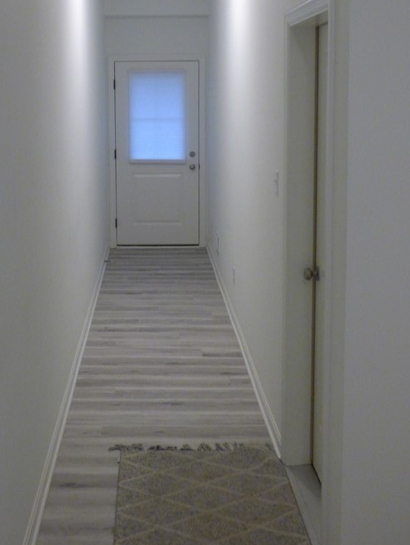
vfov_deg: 37.6
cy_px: 170
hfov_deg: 29.0
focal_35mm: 50
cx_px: 158
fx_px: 789
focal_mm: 5.78
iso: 400
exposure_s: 1/50
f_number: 3.4
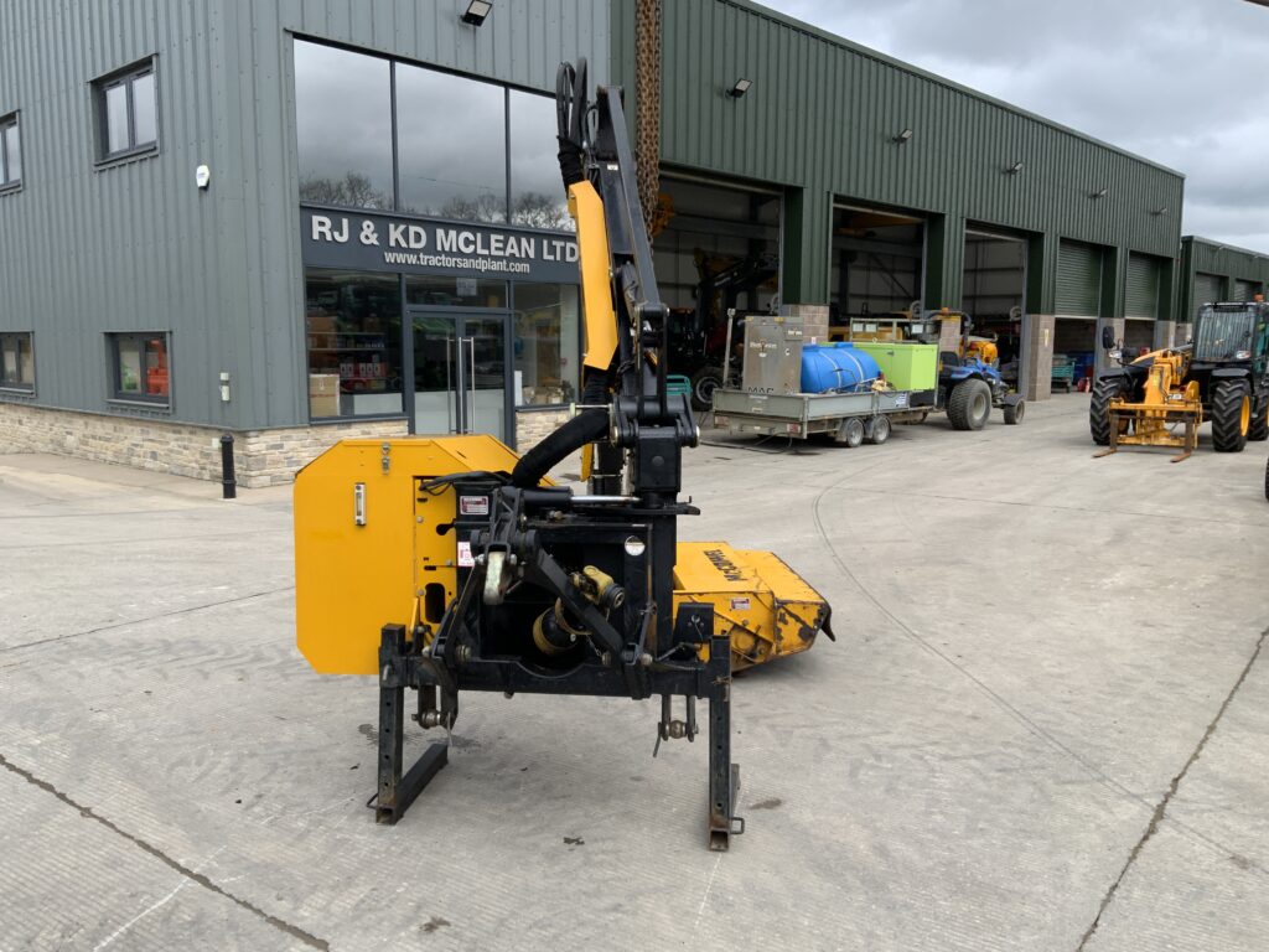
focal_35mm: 29
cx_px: 634
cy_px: 476
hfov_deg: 61.7
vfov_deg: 48.2
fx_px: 1063
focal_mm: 3
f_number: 1.8
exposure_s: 1/540
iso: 16
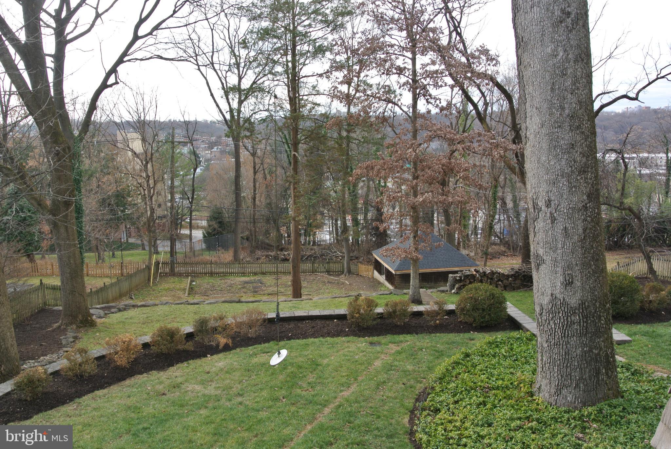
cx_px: 336
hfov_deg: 60.2
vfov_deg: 42.4
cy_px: 224
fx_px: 578
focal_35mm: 31
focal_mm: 11.8
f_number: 8
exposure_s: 1/60
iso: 100
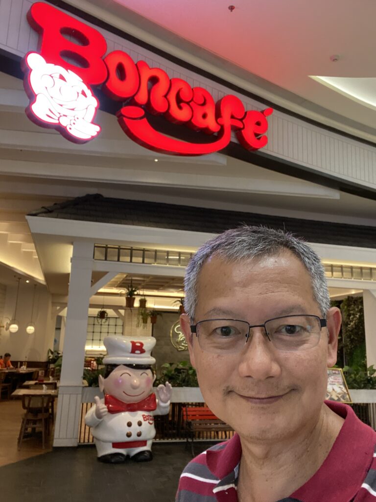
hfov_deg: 46.8
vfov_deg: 60.0
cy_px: 251
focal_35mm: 30
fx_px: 434
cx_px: 188
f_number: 2.2
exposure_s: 1/33
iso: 320
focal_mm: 2.71
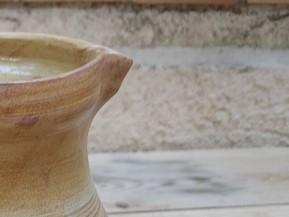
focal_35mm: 71
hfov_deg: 24.6
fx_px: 593
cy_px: 239
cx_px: -66
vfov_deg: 19.8
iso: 150
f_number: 1.8
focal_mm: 4.81
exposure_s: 1/100
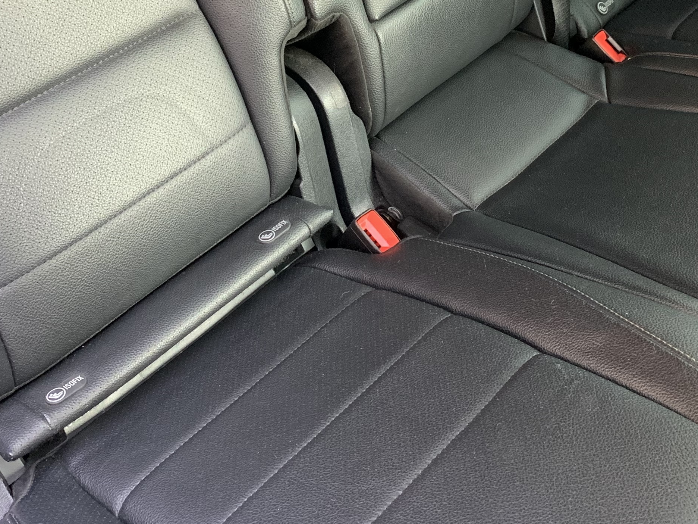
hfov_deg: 34.3
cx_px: 349
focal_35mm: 56
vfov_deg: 25.0
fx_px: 1129
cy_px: 9
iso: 250
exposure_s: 1/60
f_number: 1.8
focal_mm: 4.25
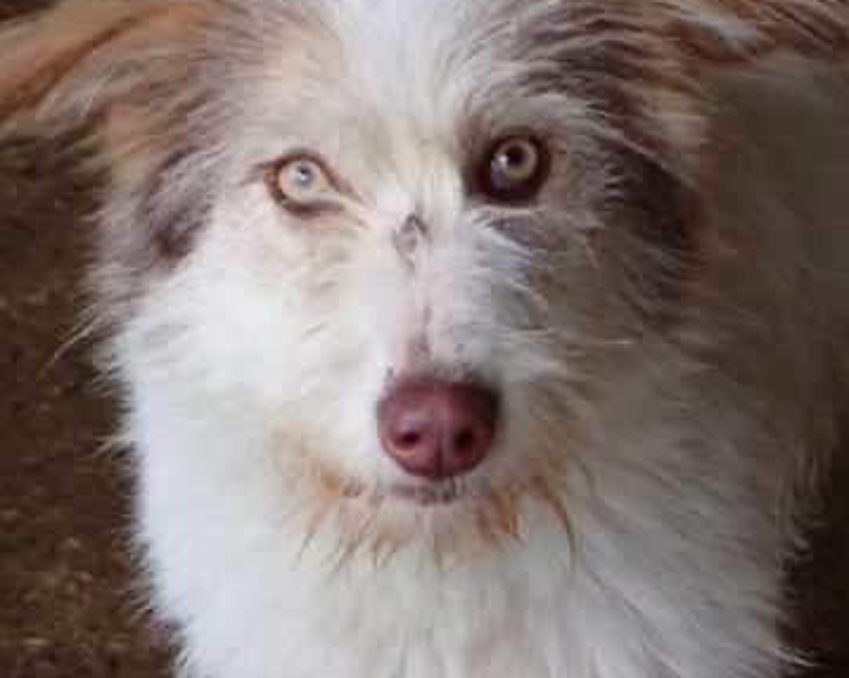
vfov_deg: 11.7
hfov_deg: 14.7
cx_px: 424
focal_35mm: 131
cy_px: 192
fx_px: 3290
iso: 1250
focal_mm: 18
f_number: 4.9
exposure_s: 1/500
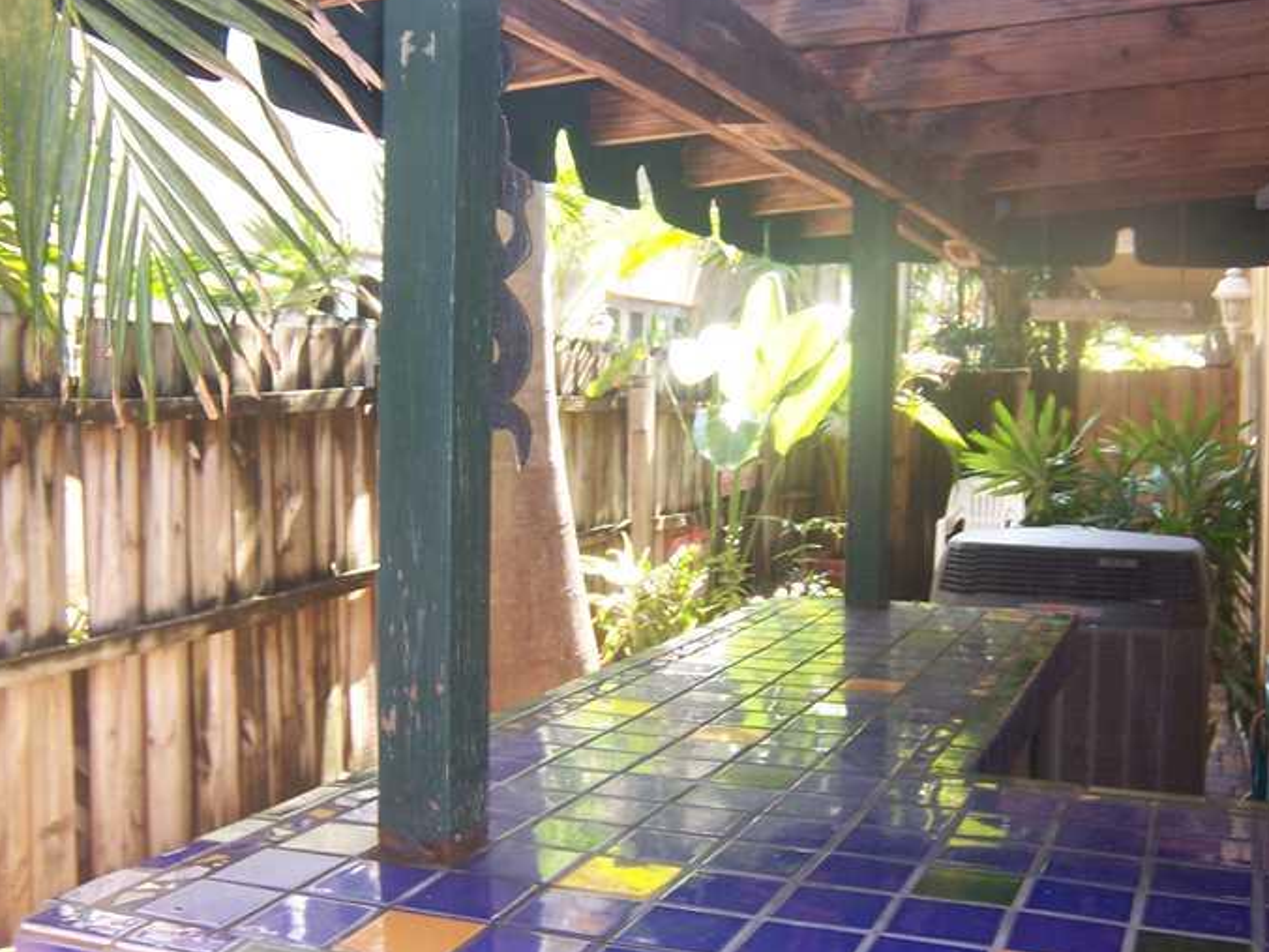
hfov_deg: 47.9
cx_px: 650
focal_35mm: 39
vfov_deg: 36.8
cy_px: 502
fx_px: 1430
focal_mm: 5.5
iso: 140
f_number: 2.8
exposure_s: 1/60
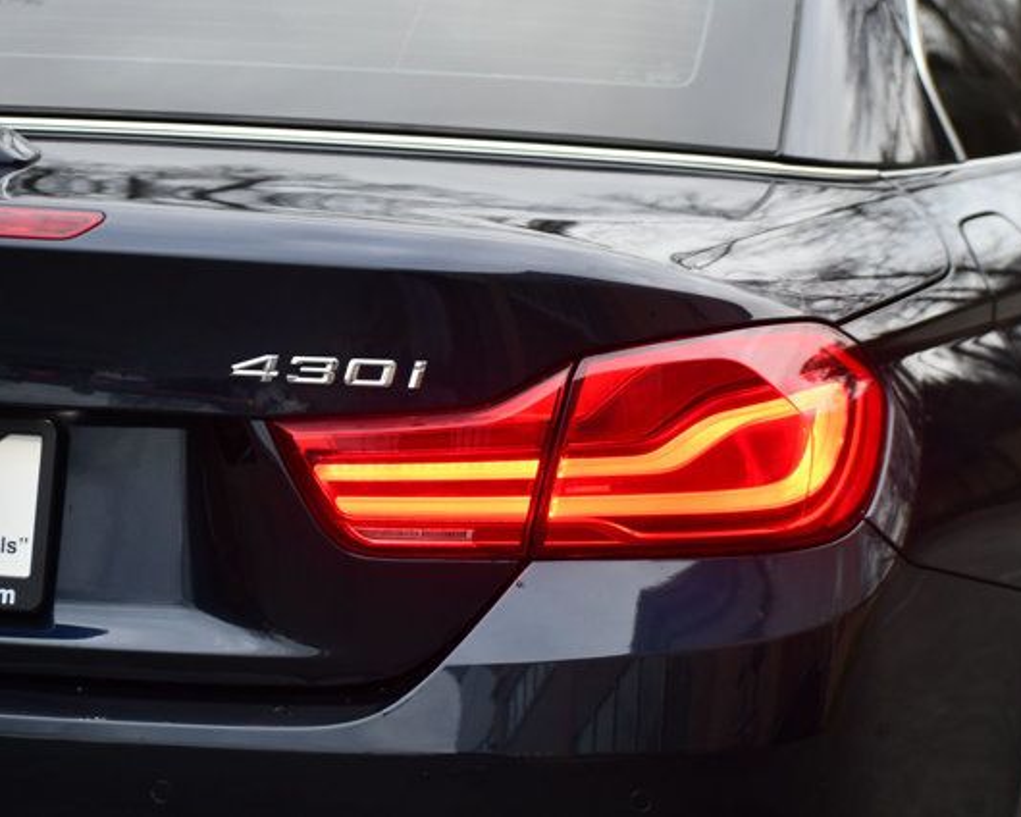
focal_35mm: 144
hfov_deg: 13.4
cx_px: 522
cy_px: 408
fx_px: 4351
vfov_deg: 10.7
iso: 800
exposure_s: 1/160
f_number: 4.8
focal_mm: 85
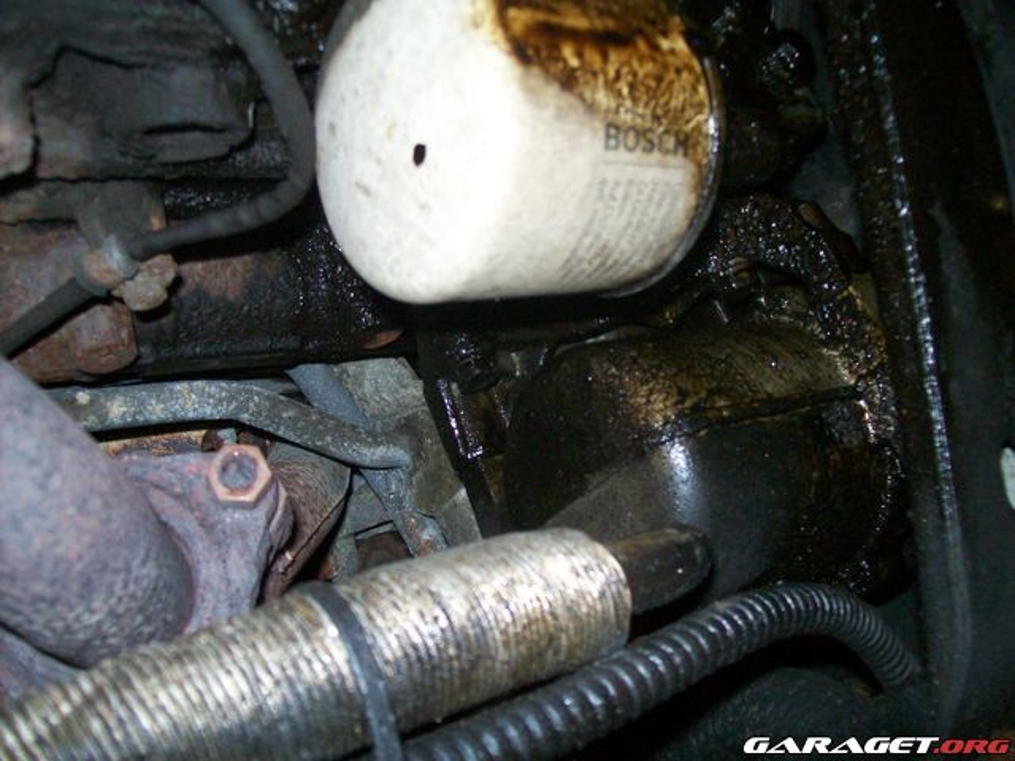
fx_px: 1056
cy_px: 380
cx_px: 508
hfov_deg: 51.4
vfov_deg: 39.7
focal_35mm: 36
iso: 200
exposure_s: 1/64
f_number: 2.7
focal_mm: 6
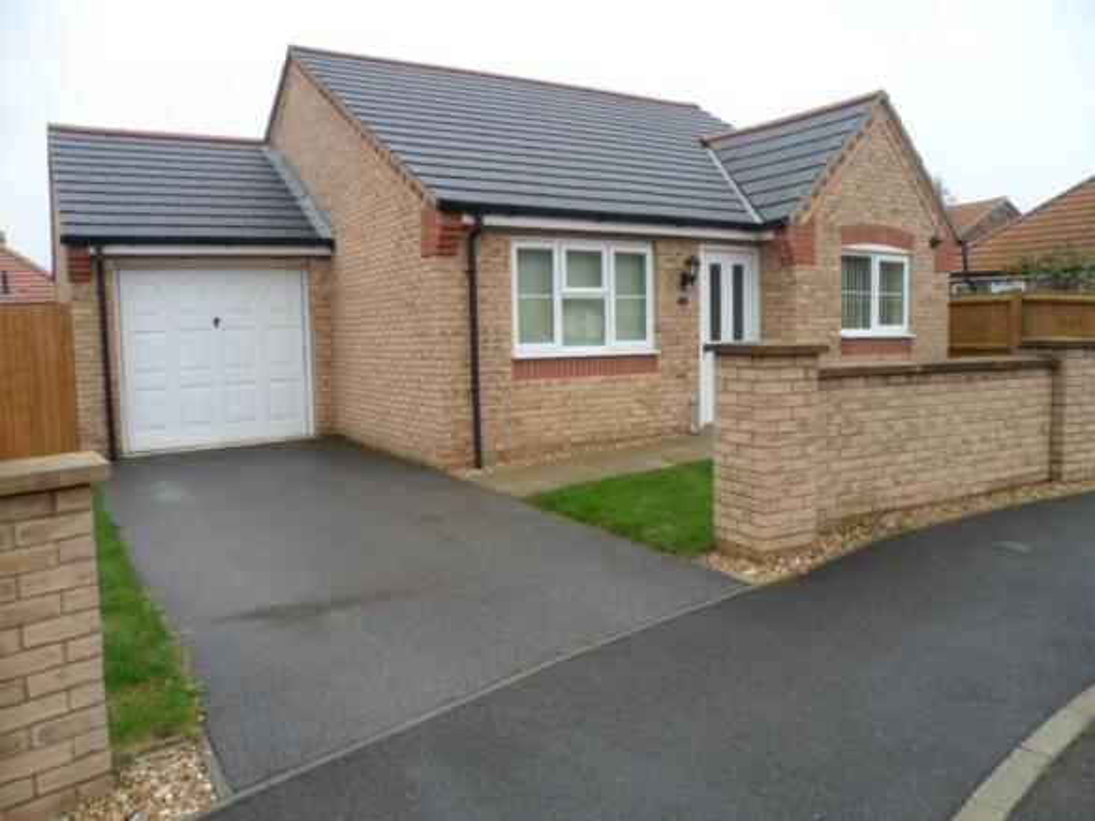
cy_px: 410
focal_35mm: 26
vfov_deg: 53.0
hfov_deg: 67.3
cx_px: 548
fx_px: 822
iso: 80
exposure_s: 1/125
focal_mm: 4.9
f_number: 3.3
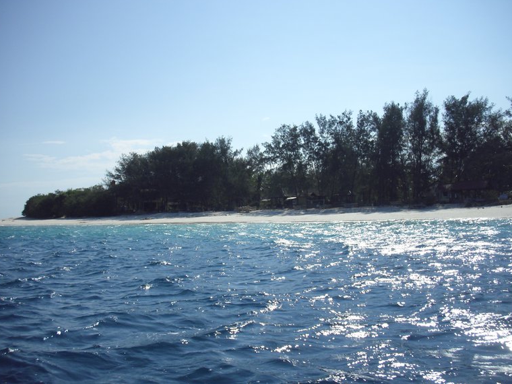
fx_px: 592
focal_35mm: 40
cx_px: 260
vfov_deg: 36.0
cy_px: 183
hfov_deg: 46.8
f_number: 8
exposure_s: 1/500
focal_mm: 6.2
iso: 100
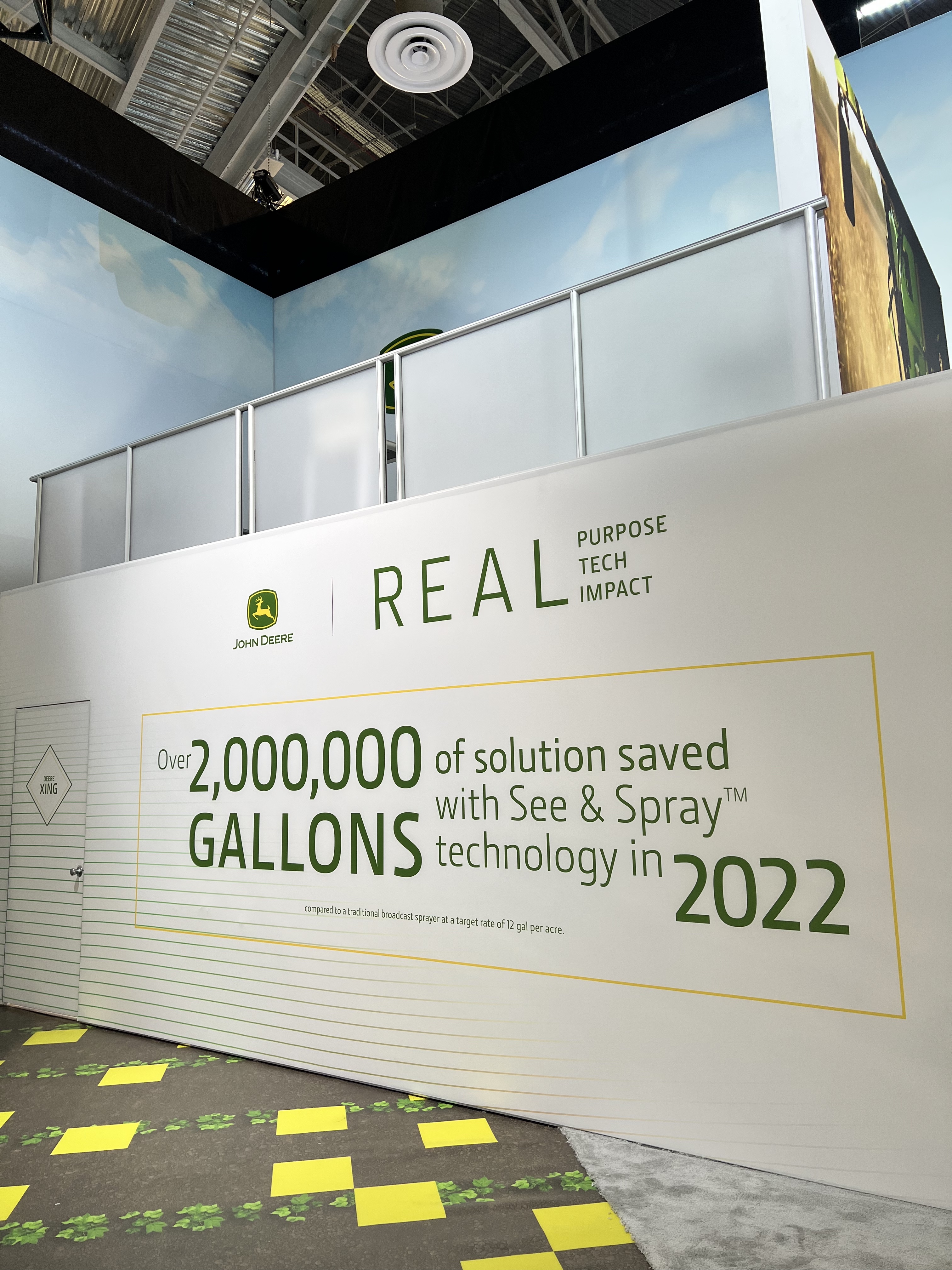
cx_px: 476
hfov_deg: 53.1
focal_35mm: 26
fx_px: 953
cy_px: 635
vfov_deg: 67.3
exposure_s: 1/118
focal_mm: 5.7
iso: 64
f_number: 1.5
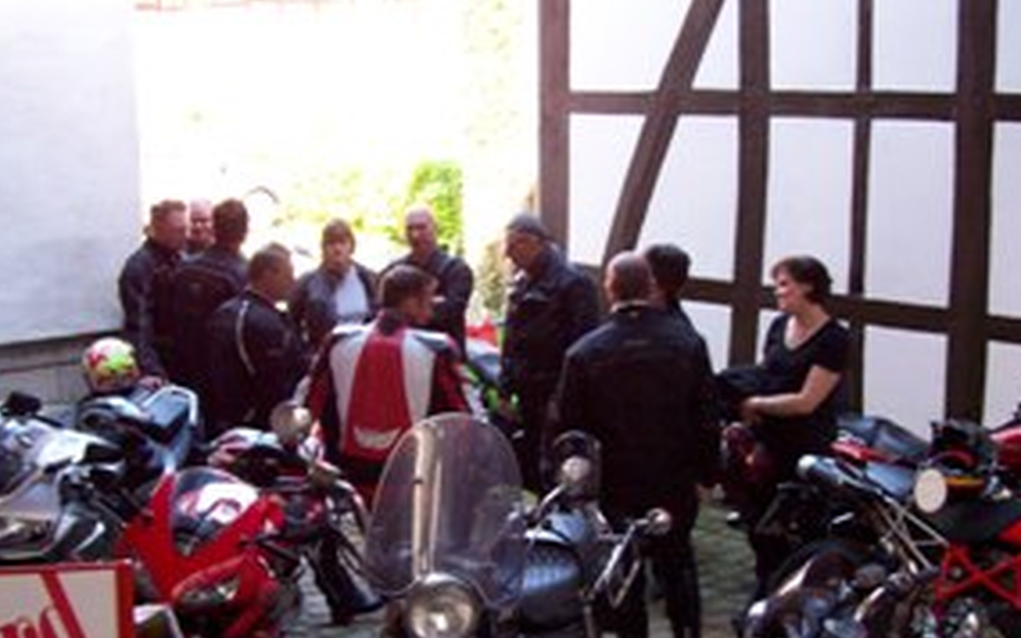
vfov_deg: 21.6
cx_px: 469
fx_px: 1669
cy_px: 398
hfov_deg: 34.0
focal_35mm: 60
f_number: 2.7
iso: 200
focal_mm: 6
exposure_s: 1/64
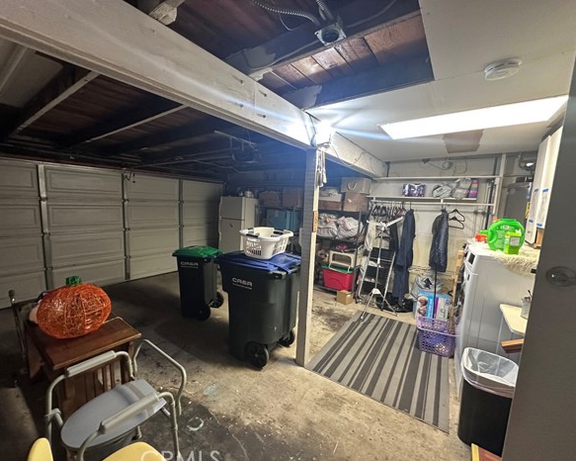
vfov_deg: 84.0
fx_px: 256
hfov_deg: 96.7
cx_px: 275
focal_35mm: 15
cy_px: 236
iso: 640
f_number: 2.2
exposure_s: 1/60
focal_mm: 2.22
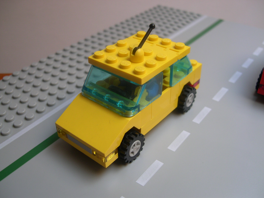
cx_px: 132
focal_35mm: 38
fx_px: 290
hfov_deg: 49.0
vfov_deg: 37.7
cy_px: 99
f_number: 2.8
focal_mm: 8
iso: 100
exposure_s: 1/41.8
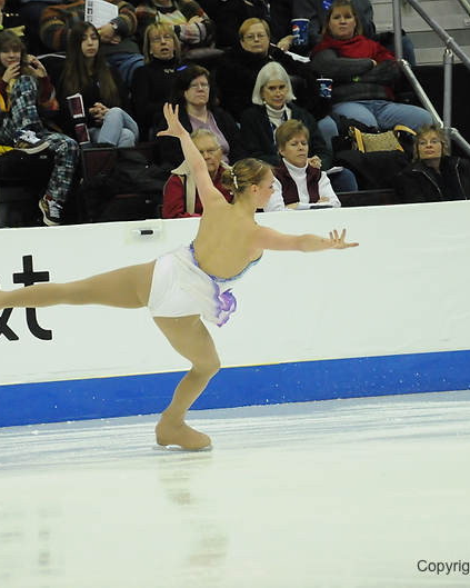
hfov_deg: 4.9
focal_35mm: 319
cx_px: 243
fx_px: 5548
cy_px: 294
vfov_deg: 6.1
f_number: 5.6
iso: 3200
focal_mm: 150
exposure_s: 1/800
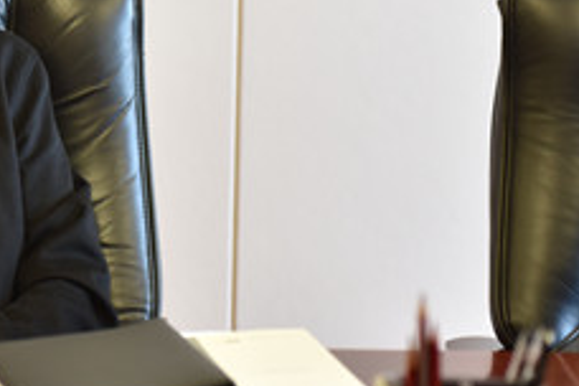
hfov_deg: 11.0
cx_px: -99
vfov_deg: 7.5
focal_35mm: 184
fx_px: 2959
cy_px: 117
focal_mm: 70
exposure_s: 1/100
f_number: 2.8
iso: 900
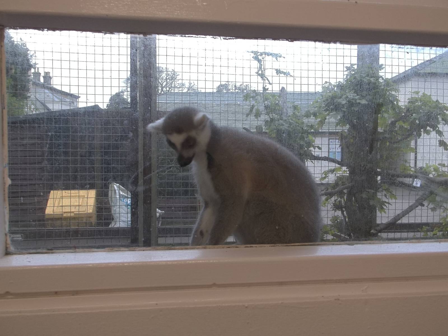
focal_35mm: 33
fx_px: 427
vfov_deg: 42.9
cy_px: 168
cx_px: 224
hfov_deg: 55.4
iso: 80
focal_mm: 5.9
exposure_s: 1/50
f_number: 3.3
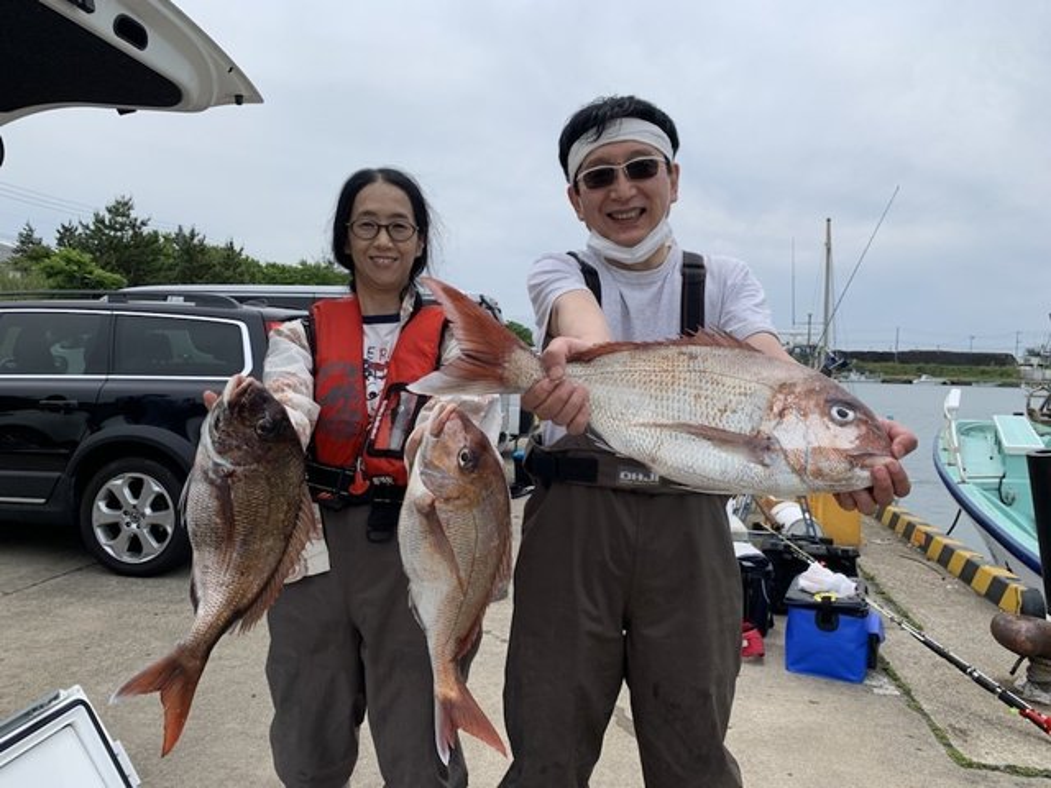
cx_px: 526
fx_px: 789
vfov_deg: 53.1
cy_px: 394
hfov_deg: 67.3
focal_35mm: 26
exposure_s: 1/2545
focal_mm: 4.25
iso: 25
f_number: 1.8
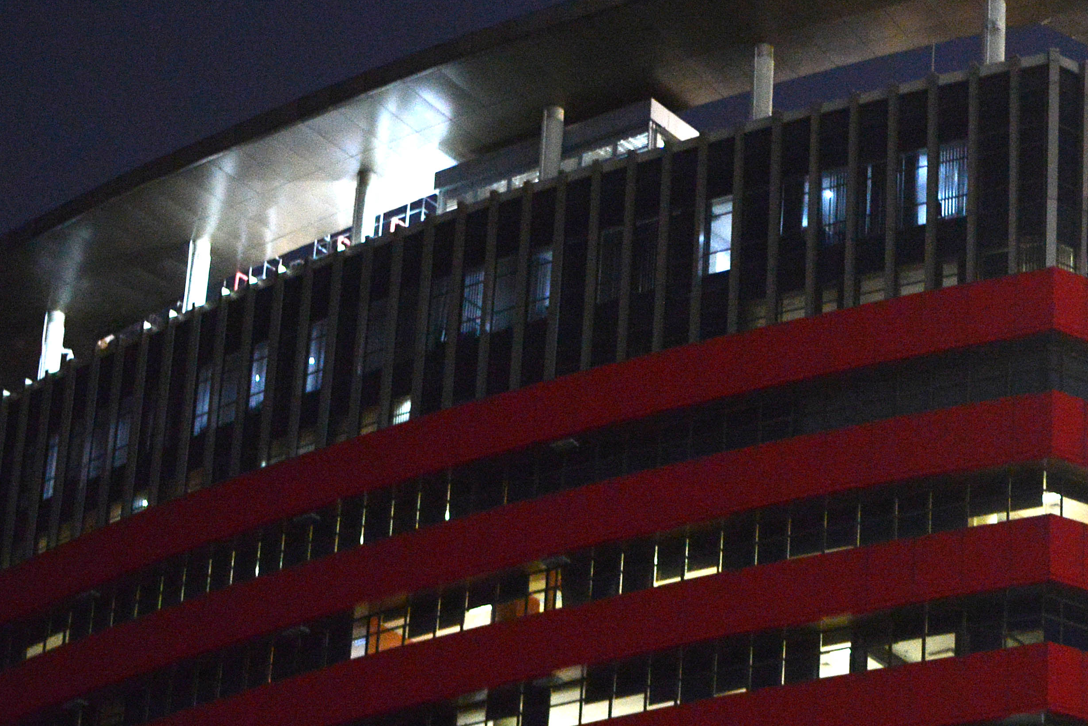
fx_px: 3839
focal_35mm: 127
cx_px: 926
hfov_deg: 16.0
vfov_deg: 10.7
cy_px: 659
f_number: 3.2
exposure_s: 1/15
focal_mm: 52
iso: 5000
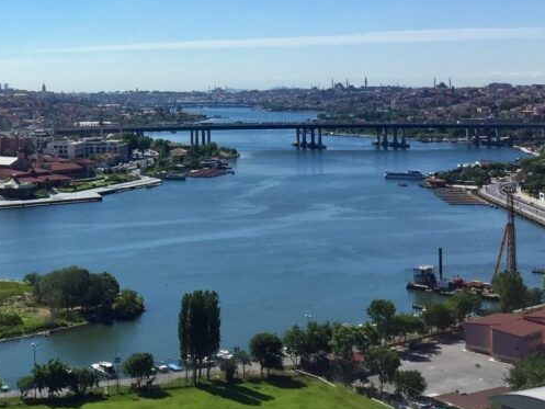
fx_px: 992
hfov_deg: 29.4
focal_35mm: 63
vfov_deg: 22.8
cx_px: 49
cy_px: 59
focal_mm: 4.15
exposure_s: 1/3300
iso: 32
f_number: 2.2
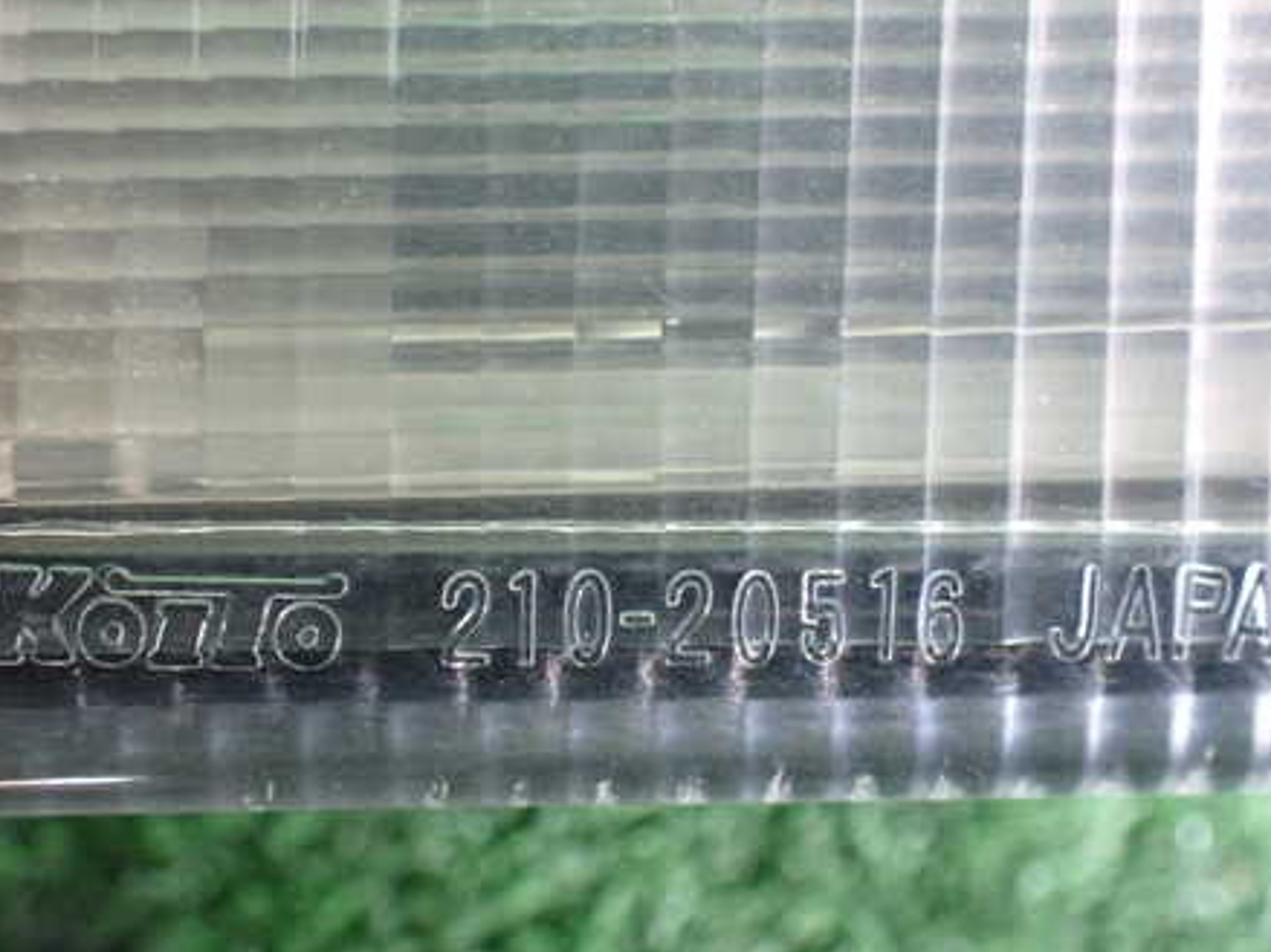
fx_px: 1505
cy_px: 431
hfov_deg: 45.8
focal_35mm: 41
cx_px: 654
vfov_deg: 35.1
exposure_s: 1/40
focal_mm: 5.4
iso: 800
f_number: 2.3
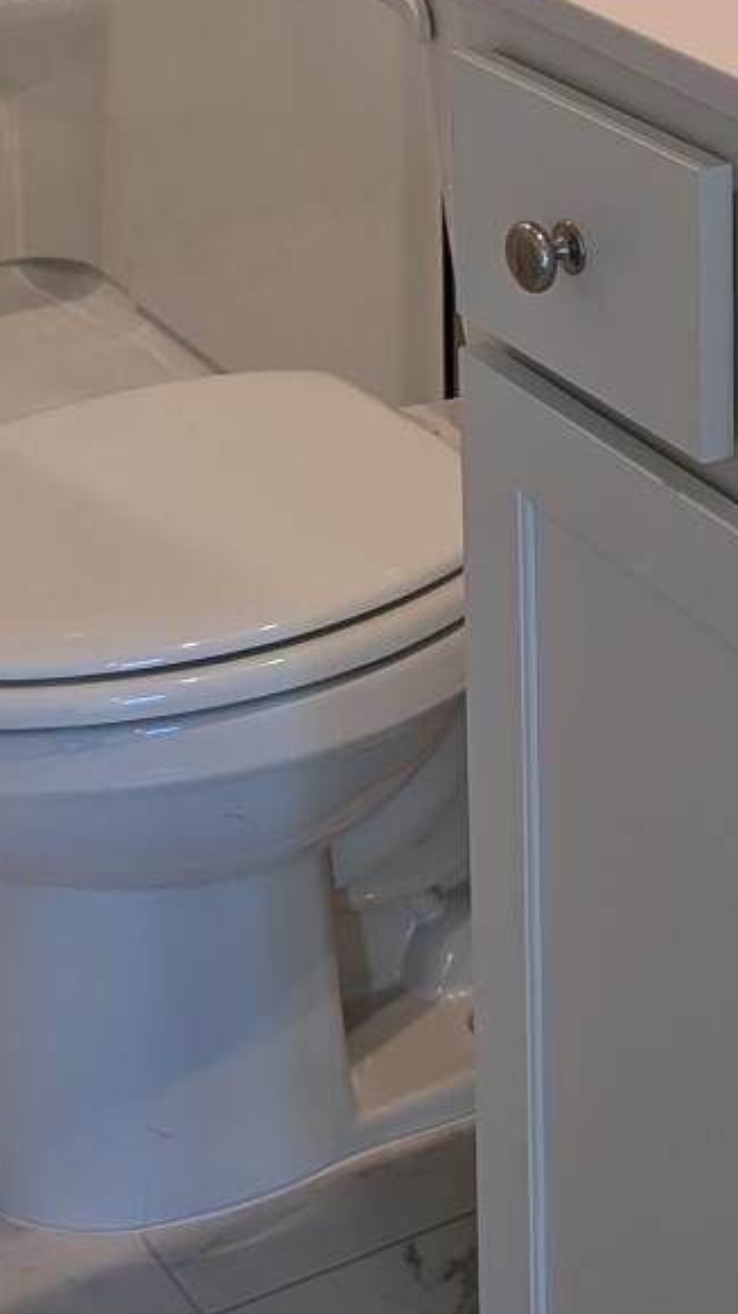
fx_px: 3134
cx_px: 310
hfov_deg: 13.4
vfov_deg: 22.7
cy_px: -14
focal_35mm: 90
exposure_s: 1/40
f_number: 1.68
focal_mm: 6.9
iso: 42
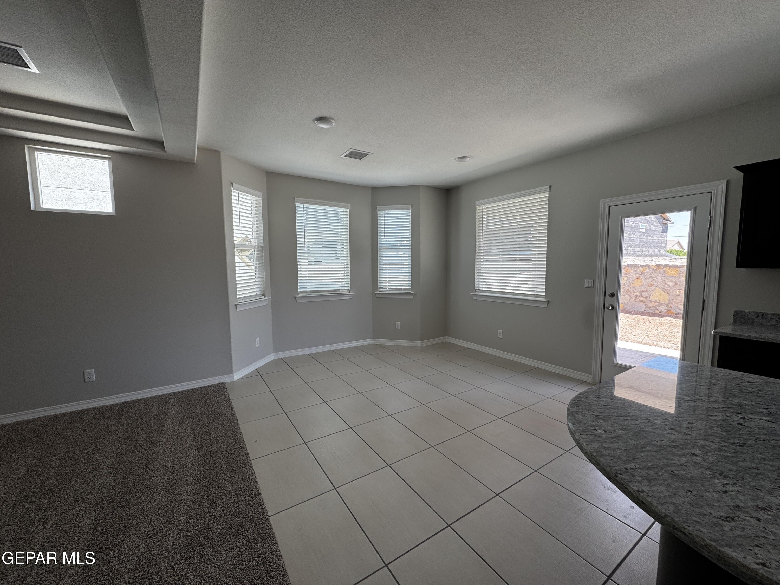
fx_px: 315
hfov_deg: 102.1
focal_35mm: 14
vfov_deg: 85.7
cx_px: 390
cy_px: 292
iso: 40
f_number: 2.2
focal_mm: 2.22
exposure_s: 1/120
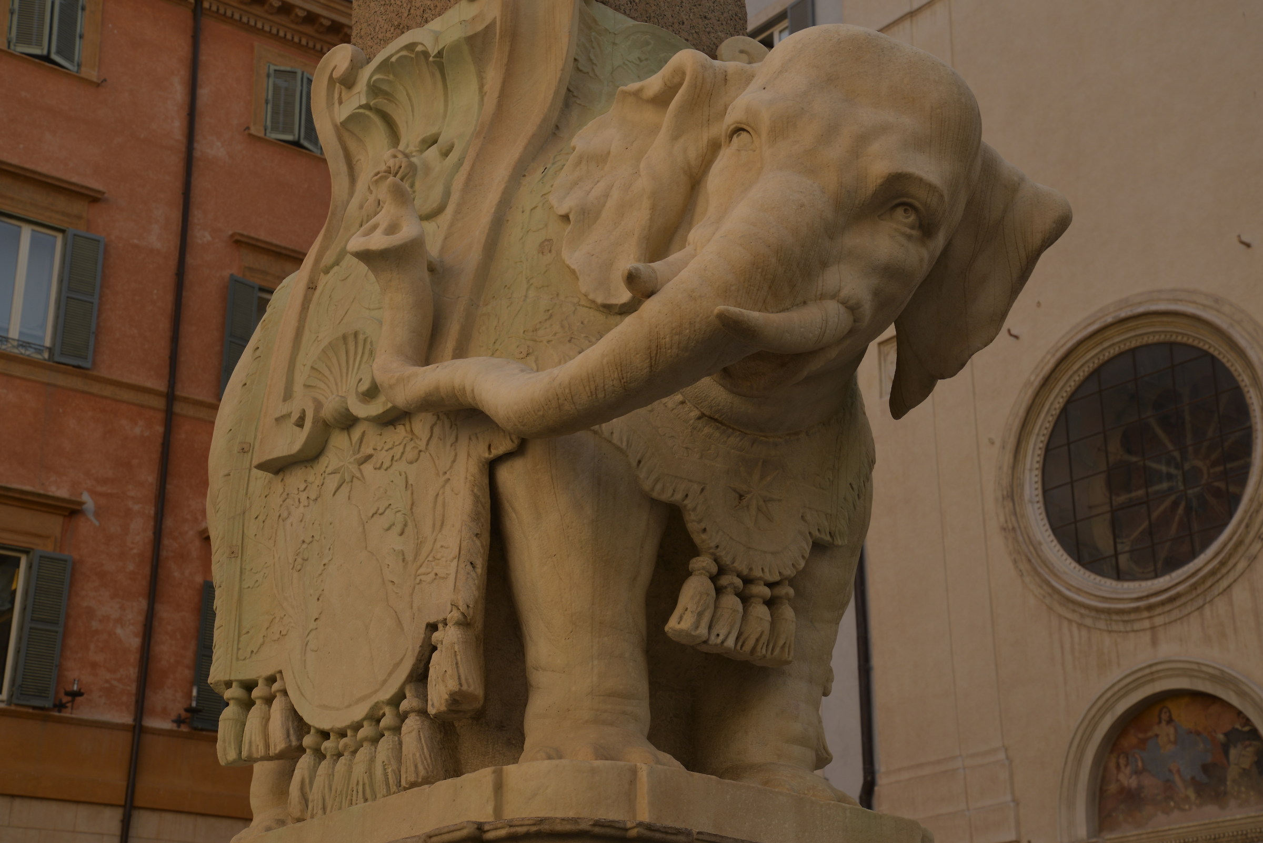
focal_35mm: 62
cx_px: 632
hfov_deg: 32.4
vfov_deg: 21.9
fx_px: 2176
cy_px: 422
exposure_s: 1/160
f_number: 8
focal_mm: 62
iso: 100
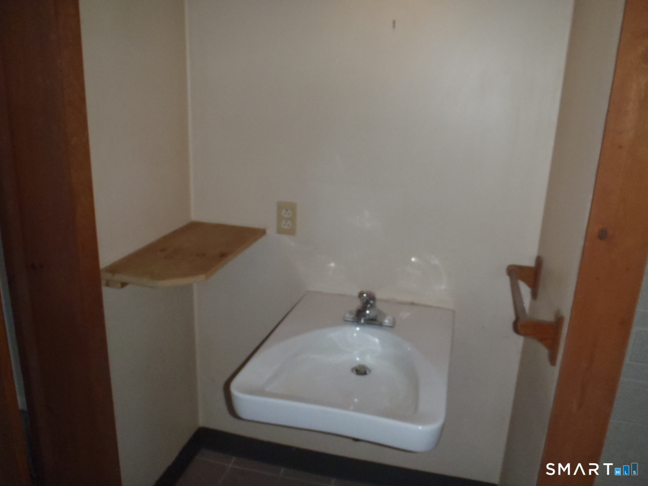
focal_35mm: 28
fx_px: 524
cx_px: 324
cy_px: 243
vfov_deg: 49.7
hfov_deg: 63.4
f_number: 10
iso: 400
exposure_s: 1/30
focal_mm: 5
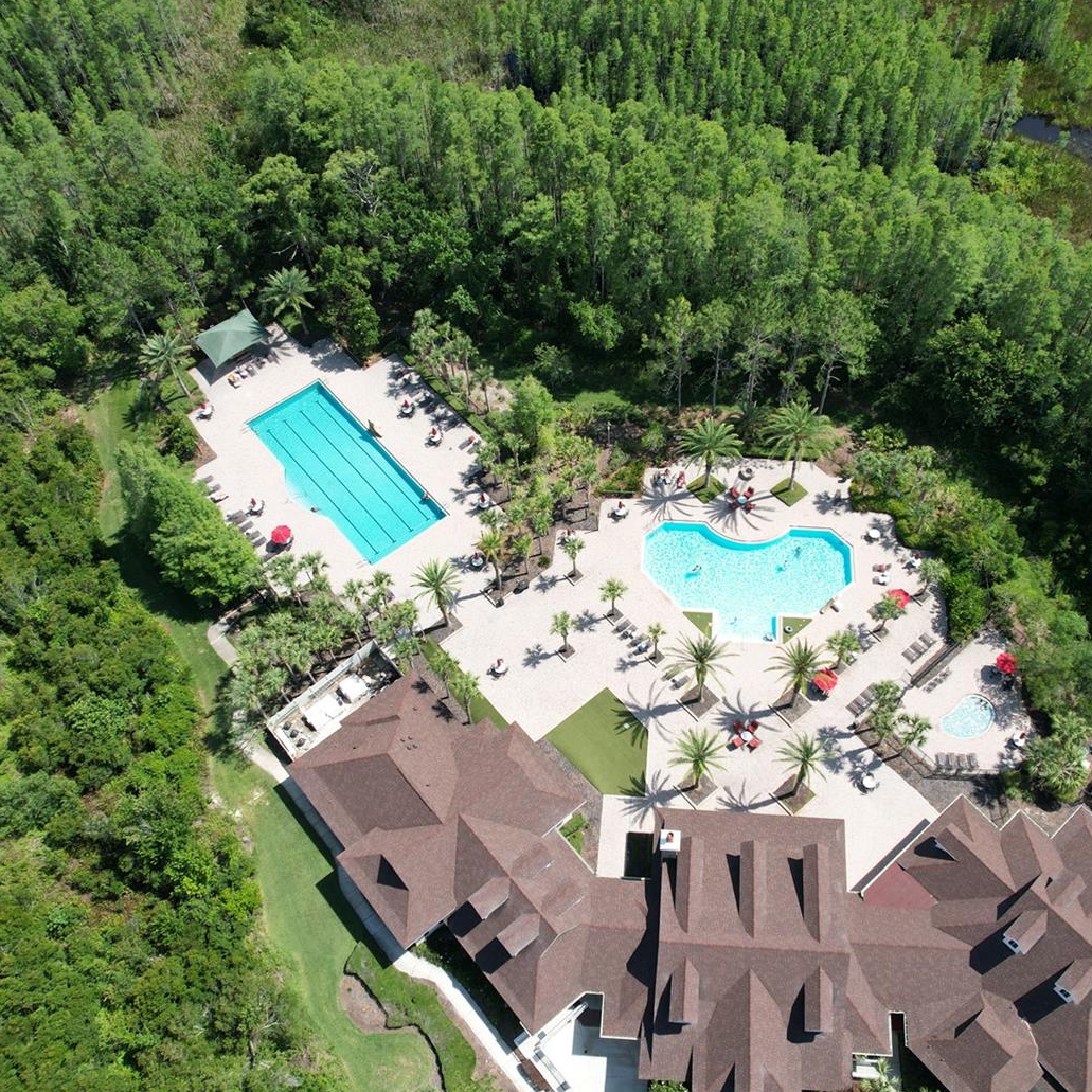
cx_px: 624
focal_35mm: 29
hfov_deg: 55.4
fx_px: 1035
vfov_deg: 55.6
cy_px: 559
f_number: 2.8
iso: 110
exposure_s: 1/320
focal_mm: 8.38
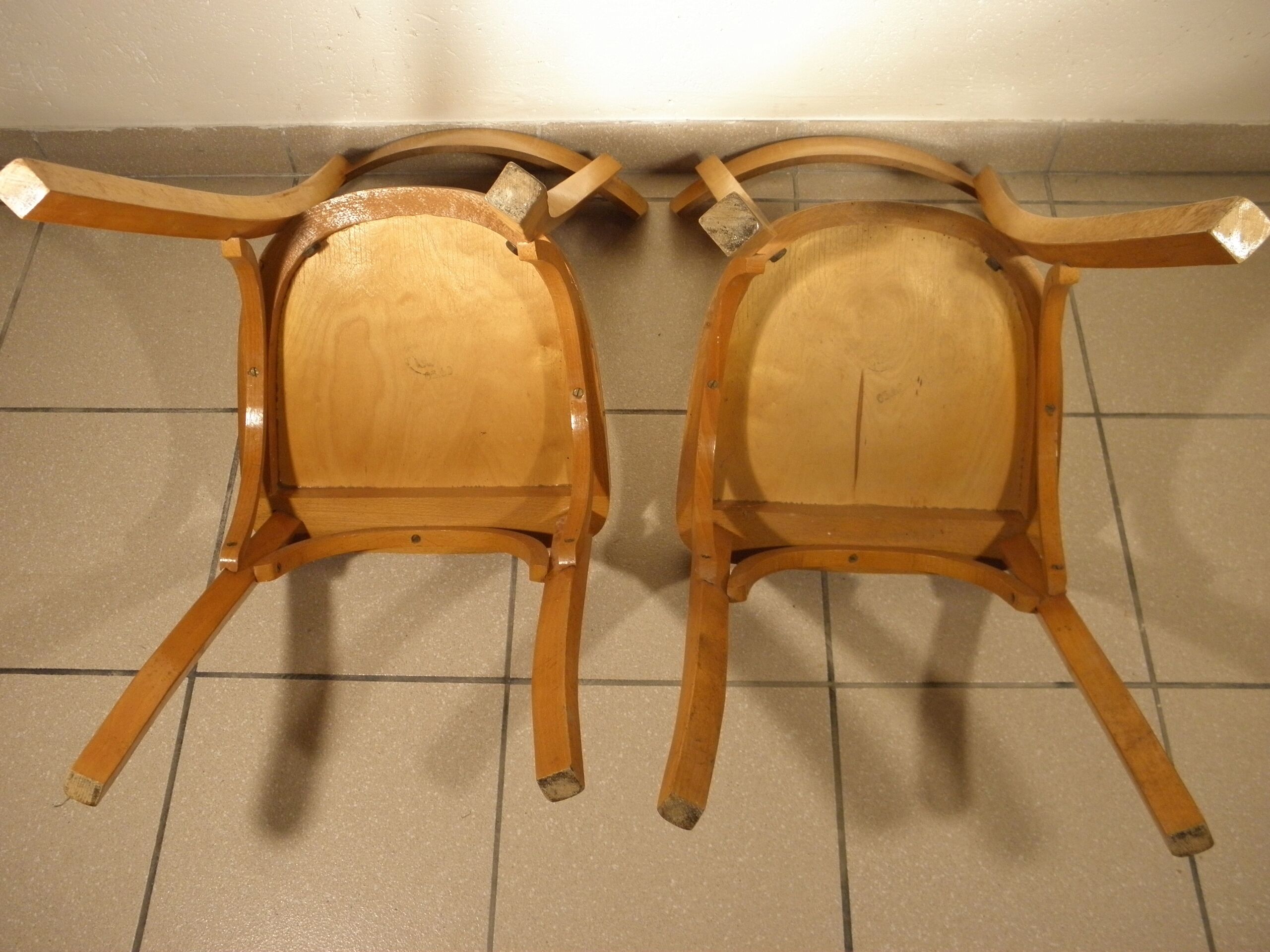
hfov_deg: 55.4
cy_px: 476
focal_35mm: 33
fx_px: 1211
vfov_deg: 42.9
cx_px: 635
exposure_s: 1/25
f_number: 3.6
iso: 200
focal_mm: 5.9
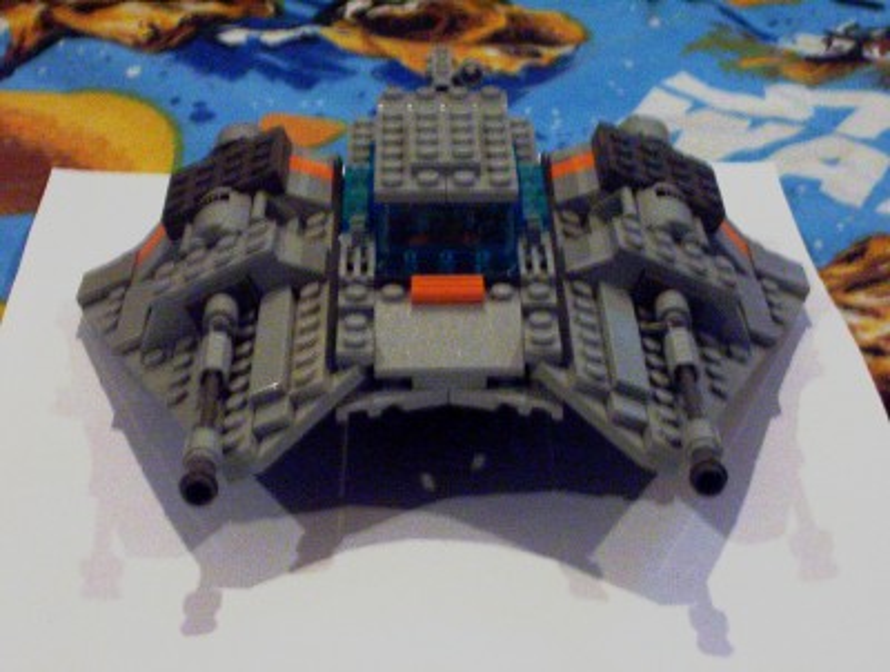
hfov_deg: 19.6
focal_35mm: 100
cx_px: 445
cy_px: 336
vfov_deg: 14.9
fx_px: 2577
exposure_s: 1/8
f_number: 4.07
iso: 200
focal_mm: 13.24
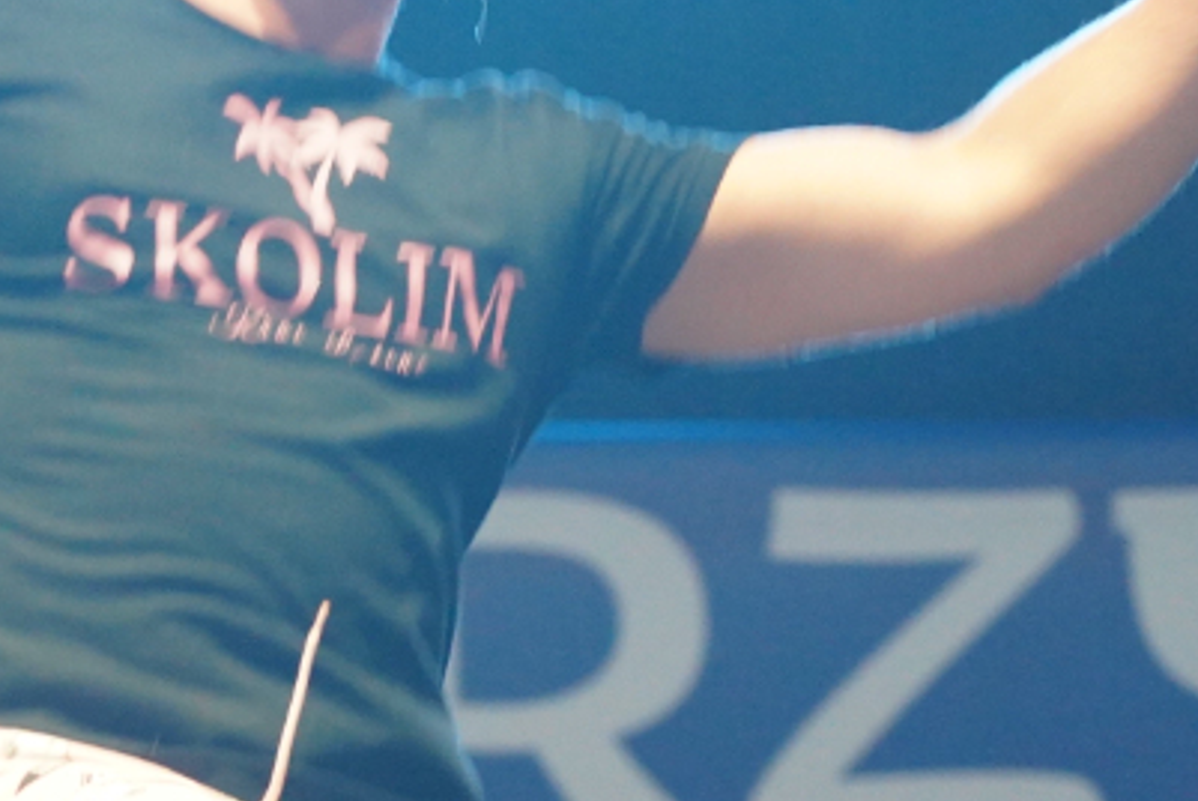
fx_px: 11322
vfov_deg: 4.0
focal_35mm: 340
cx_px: 12
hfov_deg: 6.0
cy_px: 791
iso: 6400
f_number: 4
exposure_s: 1/100
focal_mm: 105
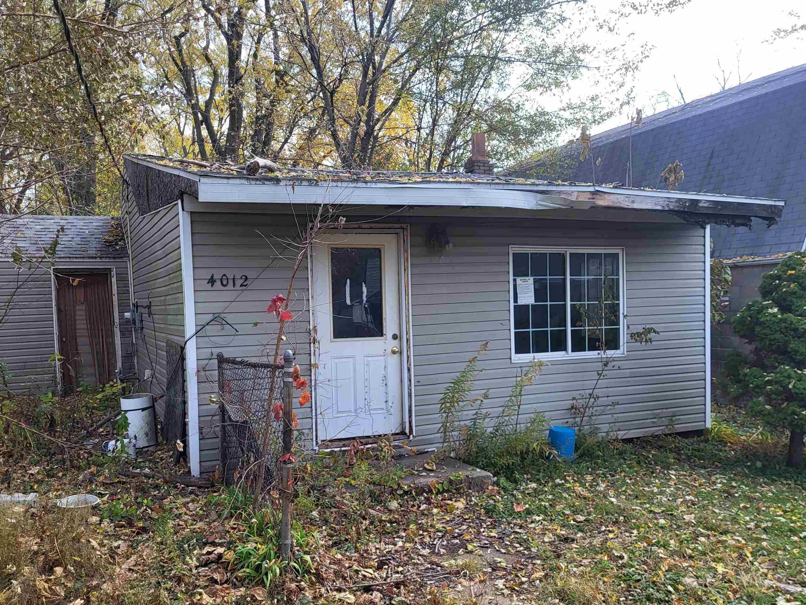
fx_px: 722
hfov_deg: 58.4
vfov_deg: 45.2
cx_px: 396
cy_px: 355
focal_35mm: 31
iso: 40
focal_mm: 5.4
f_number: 1.8
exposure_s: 1/603
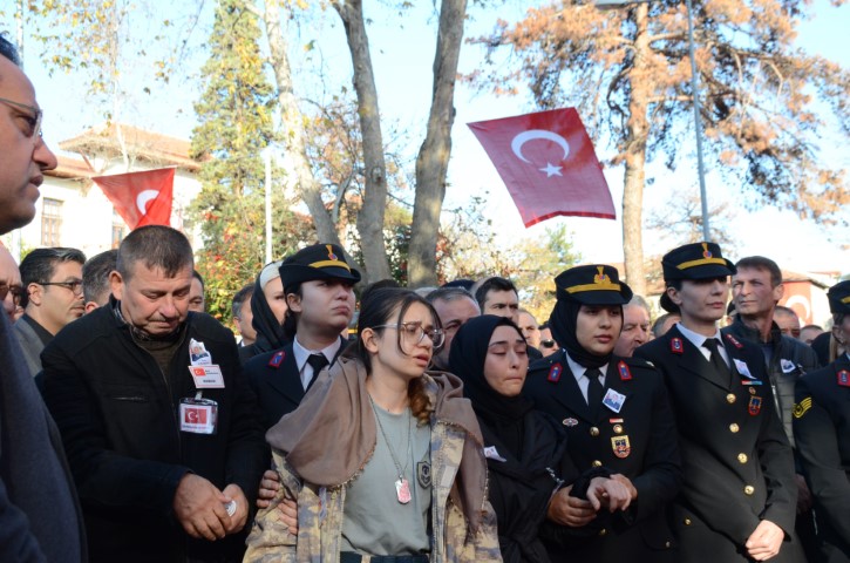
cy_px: 282
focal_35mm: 48
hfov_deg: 41.2
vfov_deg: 27.9
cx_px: 425
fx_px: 1131
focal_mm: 32
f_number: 10
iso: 1000
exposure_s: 1/400
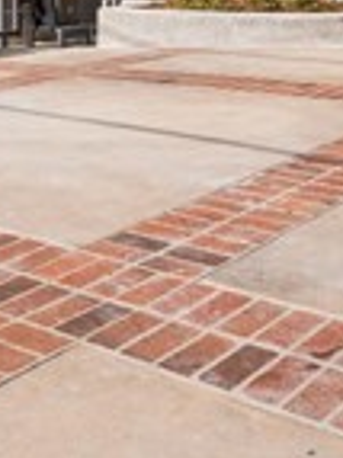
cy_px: -82
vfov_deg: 25.5
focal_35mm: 69
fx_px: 913
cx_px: 215
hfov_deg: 21.2
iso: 100
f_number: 22
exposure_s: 1/15
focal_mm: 16
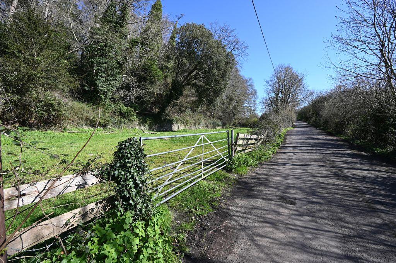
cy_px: 132
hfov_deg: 104.3
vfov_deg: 81.1
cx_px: 198
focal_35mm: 14
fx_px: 154
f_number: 5.6
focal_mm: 14
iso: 100
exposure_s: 1/250
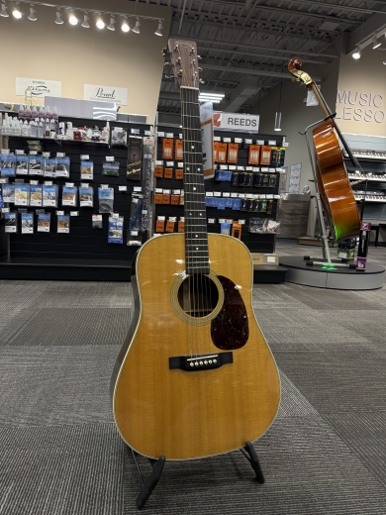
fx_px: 357
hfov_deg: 56.8
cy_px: 258
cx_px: 193
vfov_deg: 71.6
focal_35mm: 24
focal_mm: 6.76
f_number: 1.78
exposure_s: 1/142
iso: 200
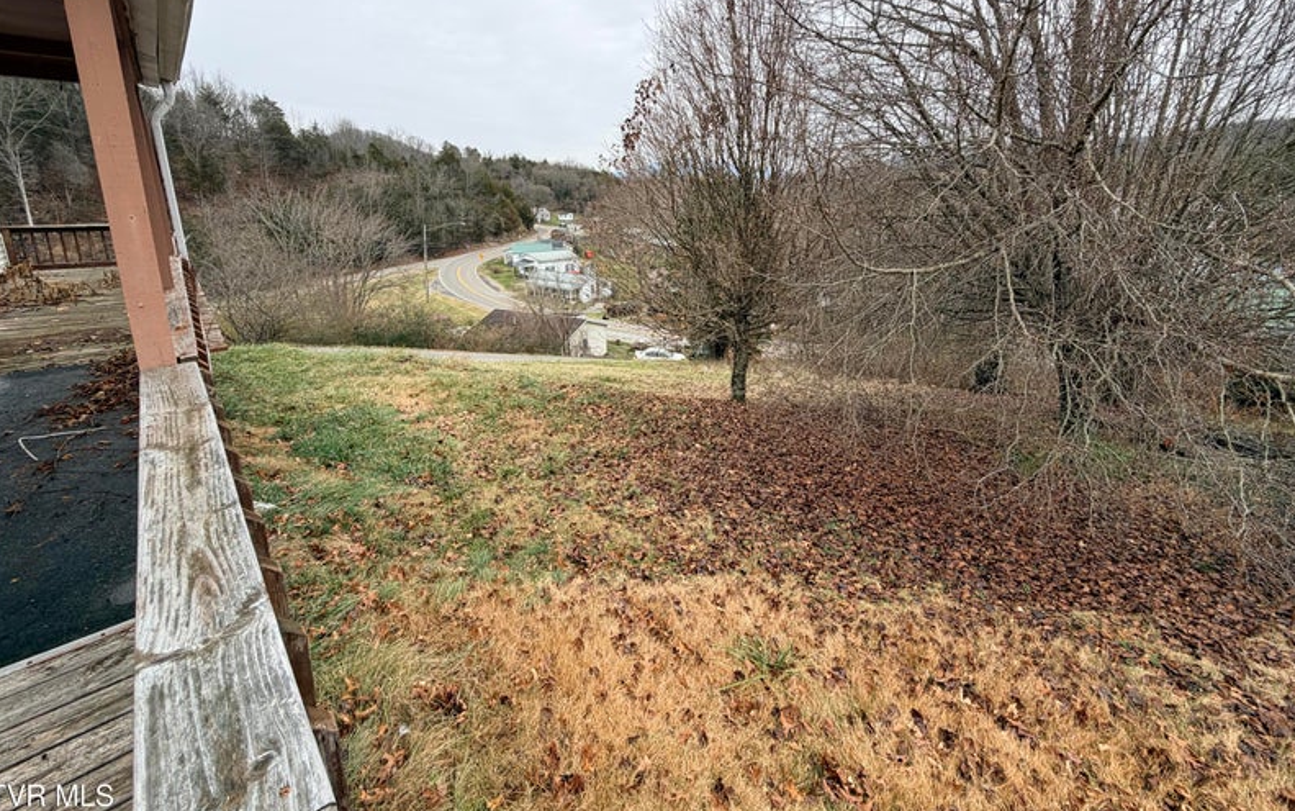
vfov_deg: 70.5
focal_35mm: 16
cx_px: 684
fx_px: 565
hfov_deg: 97.7
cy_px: 319
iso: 50
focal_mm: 2.22
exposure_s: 1/502
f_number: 2.2
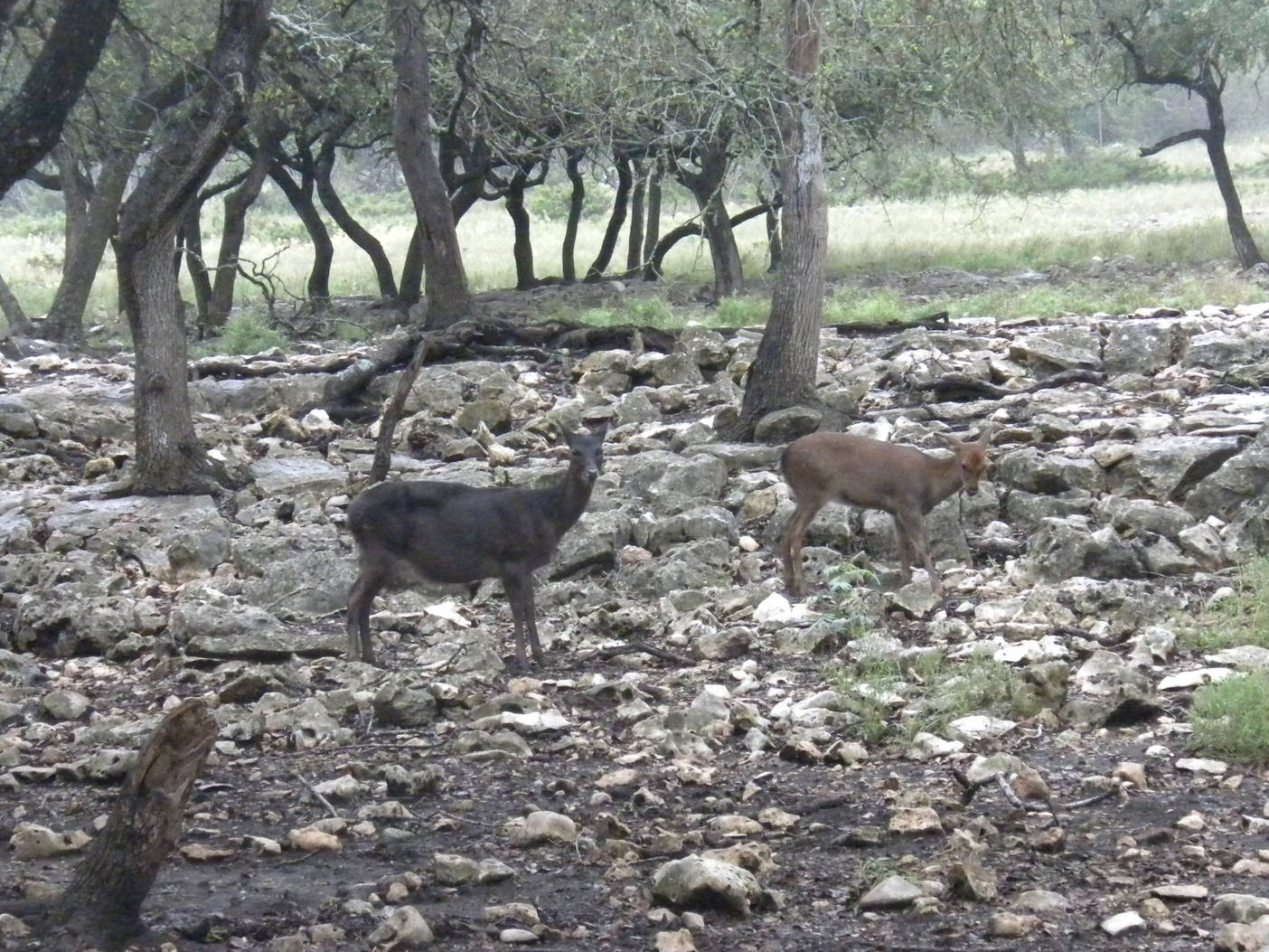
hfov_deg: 17.3
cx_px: 607
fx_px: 4179
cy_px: 541
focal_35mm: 114
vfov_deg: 13.0
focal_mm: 17.7
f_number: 5.1
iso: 800
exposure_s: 1/169
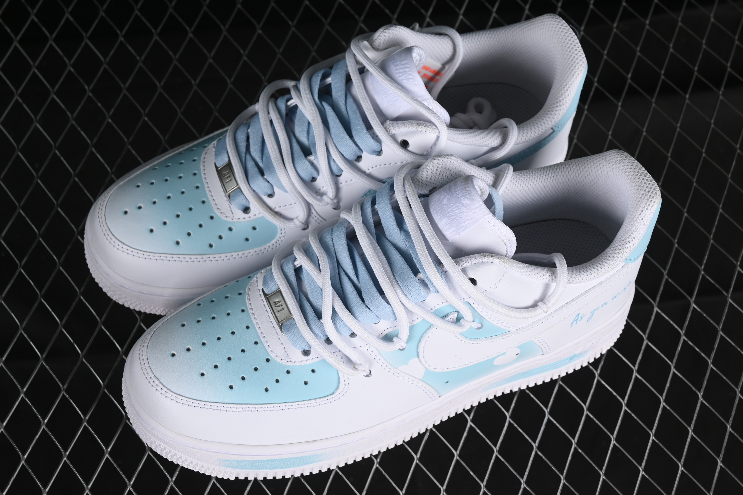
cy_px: 249
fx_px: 1569
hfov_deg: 26.6
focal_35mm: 76
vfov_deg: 18.0
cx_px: 375
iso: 160
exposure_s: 1/60
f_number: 8
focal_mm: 50
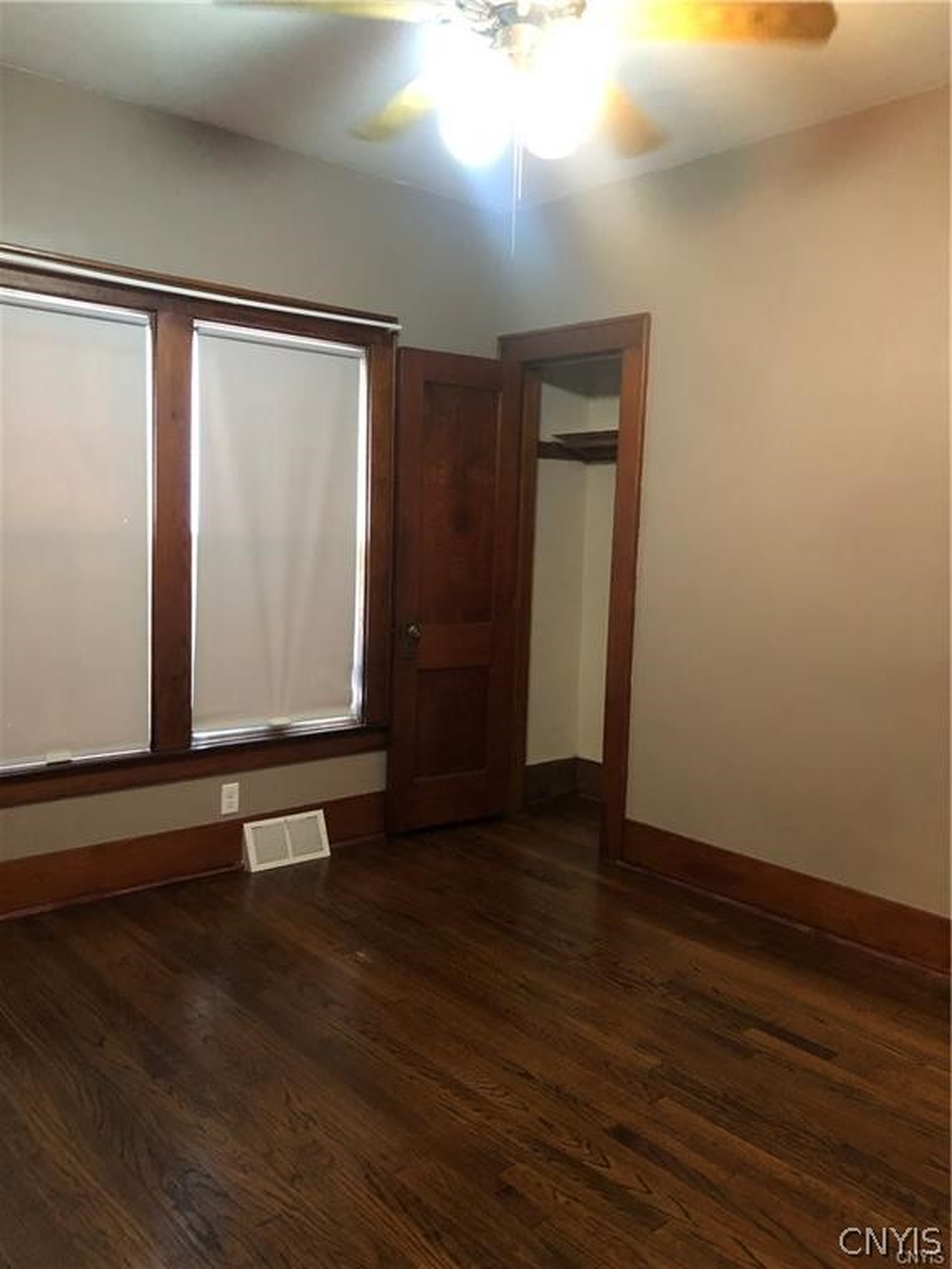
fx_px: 1027
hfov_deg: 49.7
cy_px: 634
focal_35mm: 28
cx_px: 476
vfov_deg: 63.4
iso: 100
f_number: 1.8
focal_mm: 4
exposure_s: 1/5
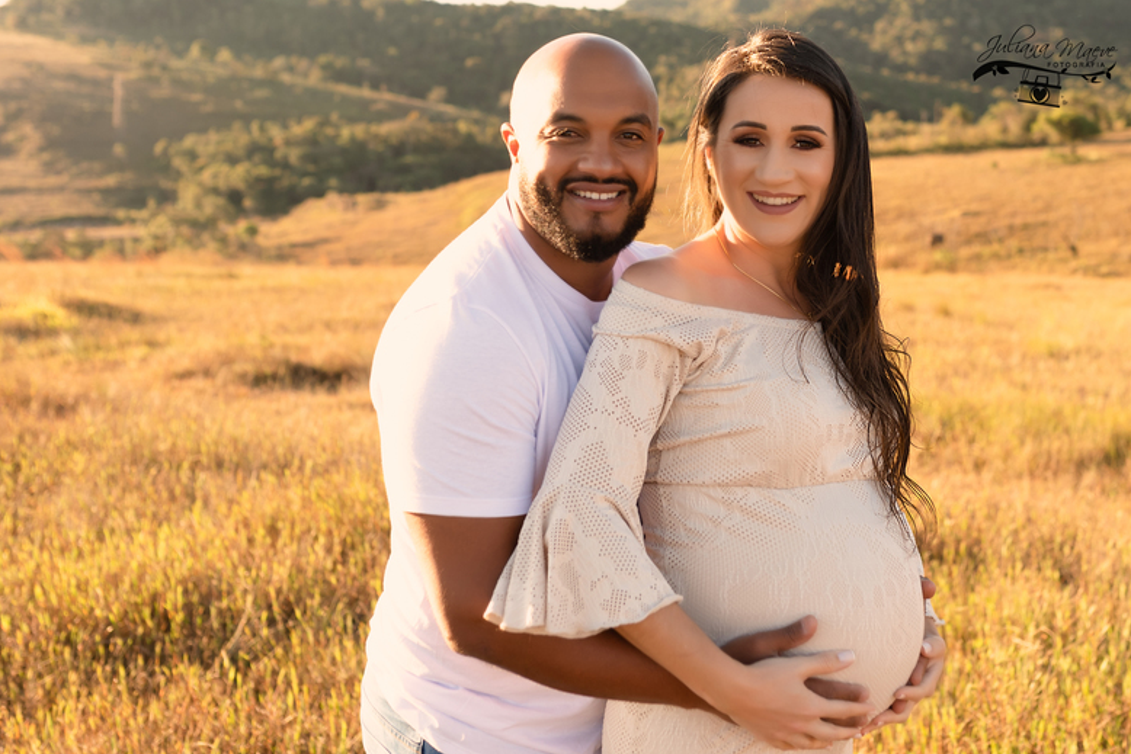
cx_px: 702
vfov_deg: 24.9
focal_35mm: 54
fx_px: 1697
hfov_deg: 36.7
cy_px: 251
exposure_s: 1/500
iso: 100
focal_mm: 35
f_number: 3.5
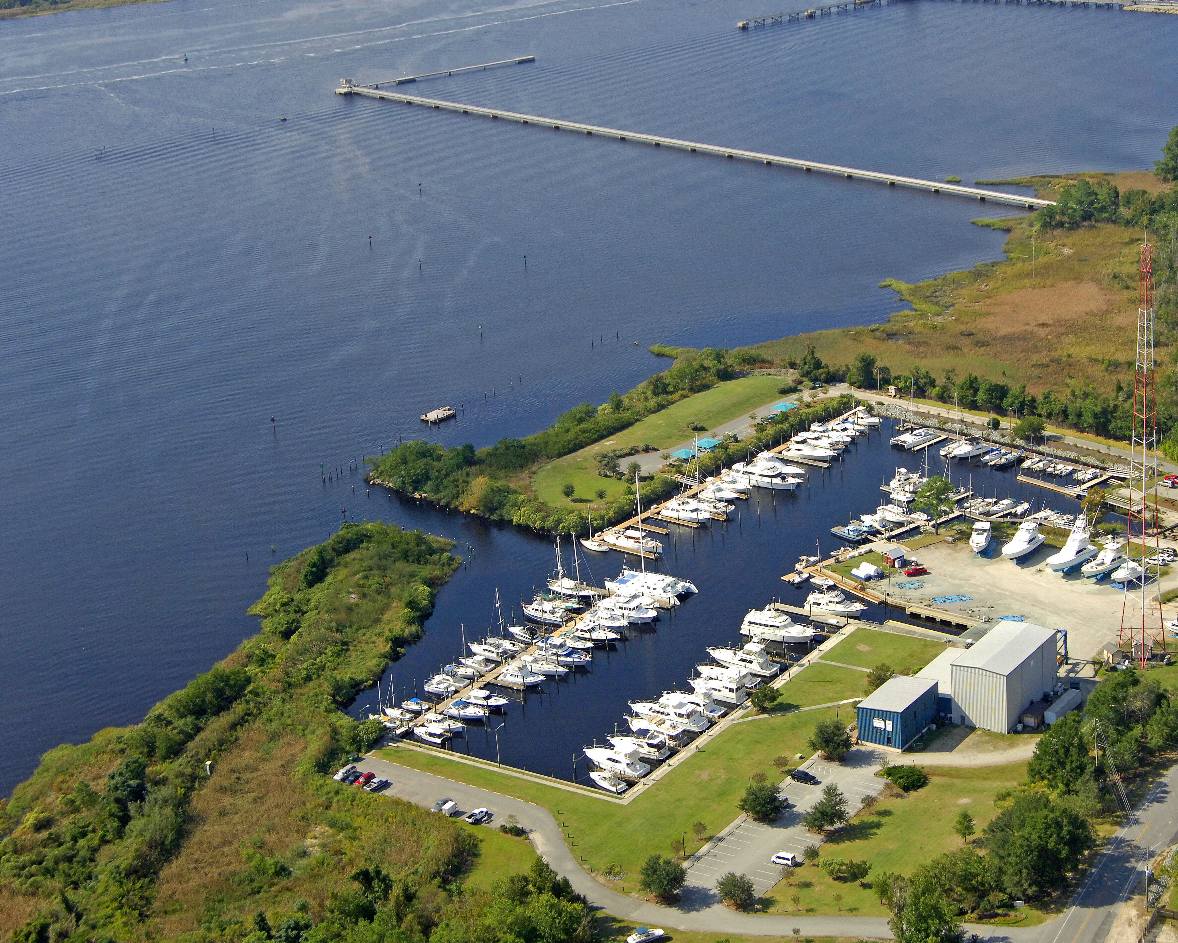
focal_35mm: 65
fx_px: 2266
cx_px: 689
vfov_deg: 23.5
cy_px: 473
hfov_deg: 29.1
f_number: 6.7
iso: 400
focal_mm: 38
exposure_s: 1/1000
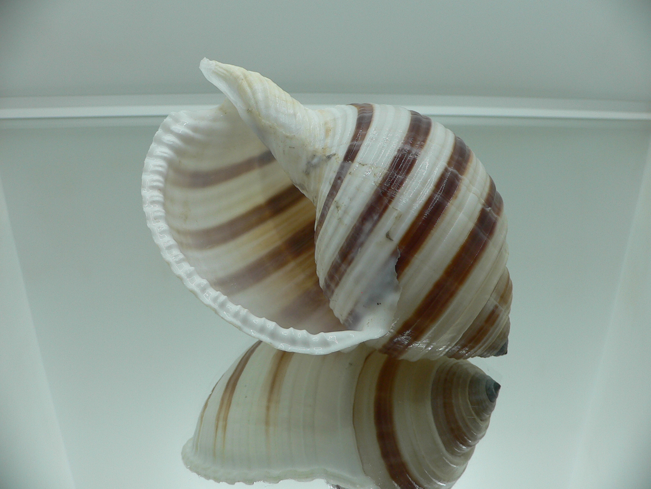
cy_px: 244
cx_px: 326
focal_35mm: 35
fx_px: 658
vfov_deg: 40.7
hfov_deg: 52.6
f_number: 2.8
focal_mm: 4.6
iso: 80
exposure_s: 1/80
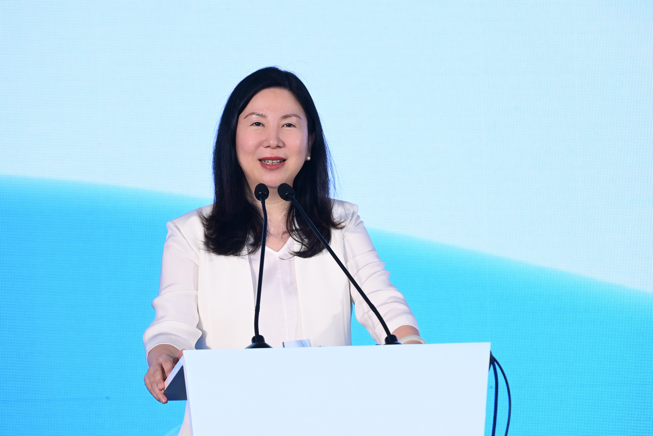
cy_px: 218
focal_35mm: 180
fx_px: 3265
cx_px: 326
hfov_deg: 11.4
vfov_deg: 7.6
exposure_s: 1/200
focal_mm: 120
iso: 640
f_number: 4
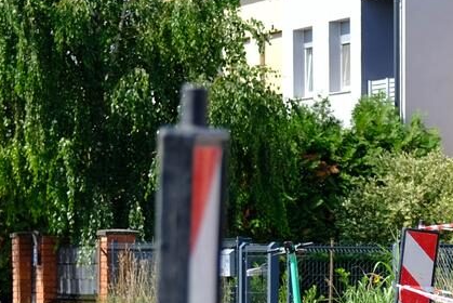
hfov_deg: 6.6
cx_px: 412
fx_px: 3891
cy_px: 320
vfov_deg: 4.4
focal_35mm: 309
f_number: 2.8
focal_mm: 54.1
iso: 200
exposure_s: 1/1600
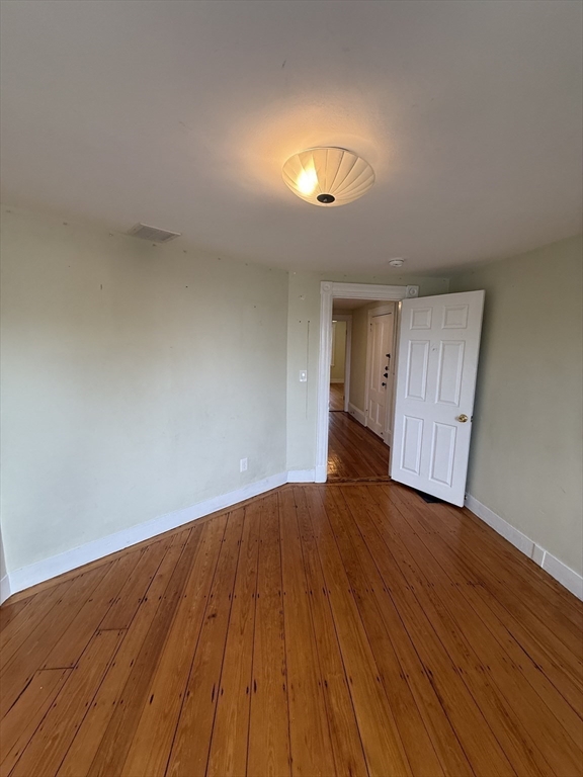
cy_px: 388
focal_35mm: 14
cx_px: 292
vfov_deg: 102.1
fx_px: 314
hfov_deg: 85.7
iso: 160
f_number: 2.2
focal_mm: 2.22
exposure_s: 1/120
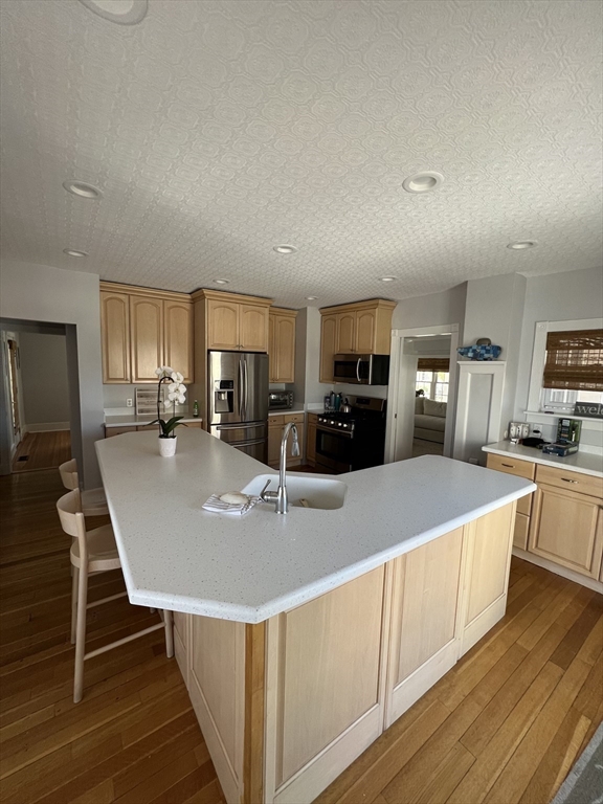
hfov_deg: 89.9
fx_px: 302
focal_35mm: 13
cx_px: 302
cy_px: 402
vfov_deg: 106.2
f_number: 1.8
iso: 125
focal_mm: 1.57
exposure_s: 1/99
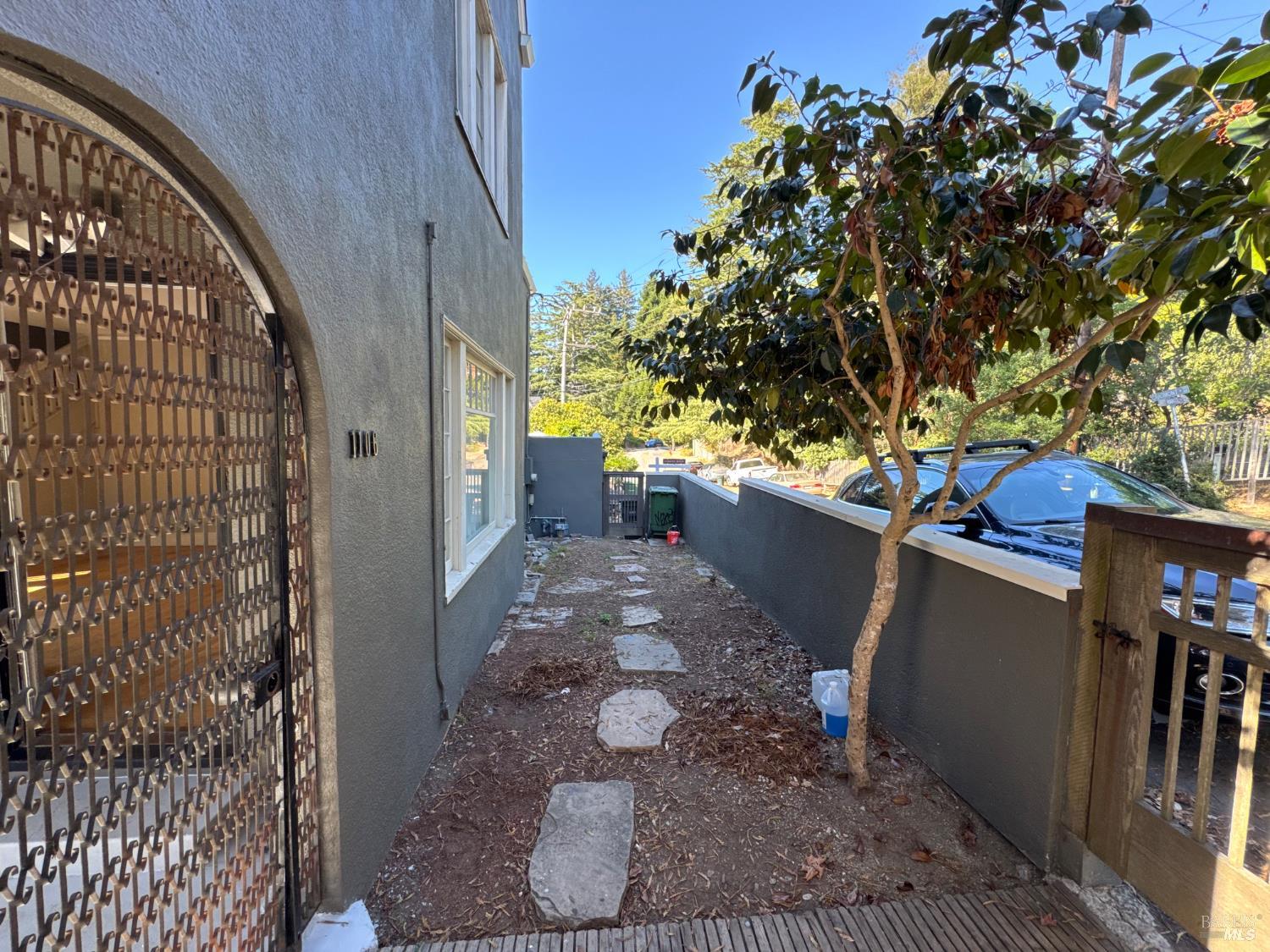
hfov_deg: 102.1
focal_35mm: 14
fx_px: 514
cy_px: 476
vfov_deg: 85.7
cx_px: 635
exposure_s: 1/104
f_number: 2.2
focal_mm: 2.22
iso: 40
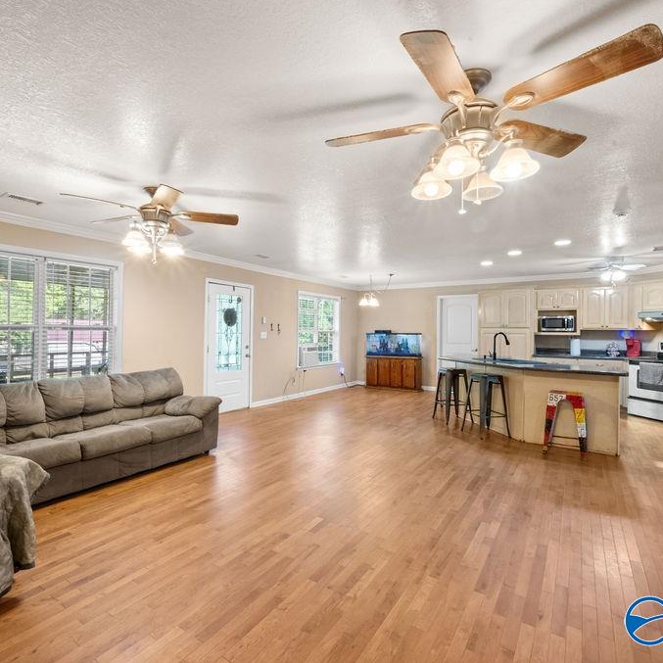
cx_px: 313
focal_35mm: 18
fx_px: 390
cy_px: 330
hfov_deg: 80.7
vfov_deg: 80.7
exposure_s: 1/1.67
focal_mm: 14
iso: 2000
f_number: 16
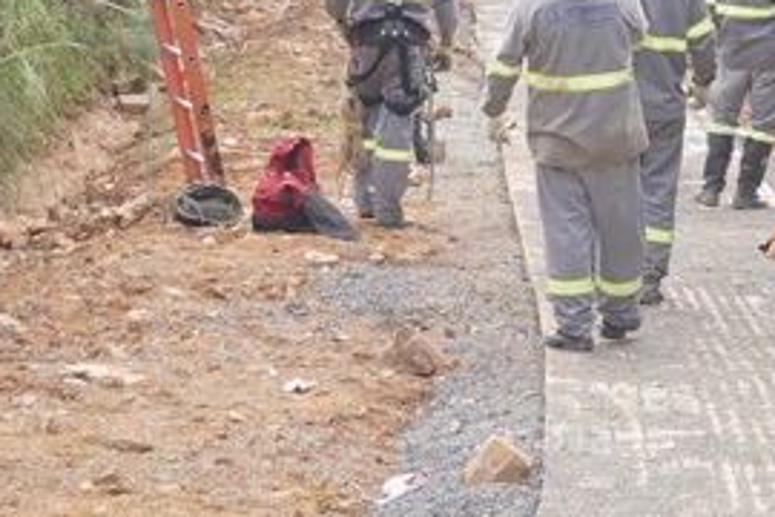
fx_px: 3541
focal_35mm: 164
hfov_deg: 12.2
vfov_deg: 8.3
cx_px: 982
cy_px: 42
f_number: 5.6
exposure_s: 1/125
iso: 100
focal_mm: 37
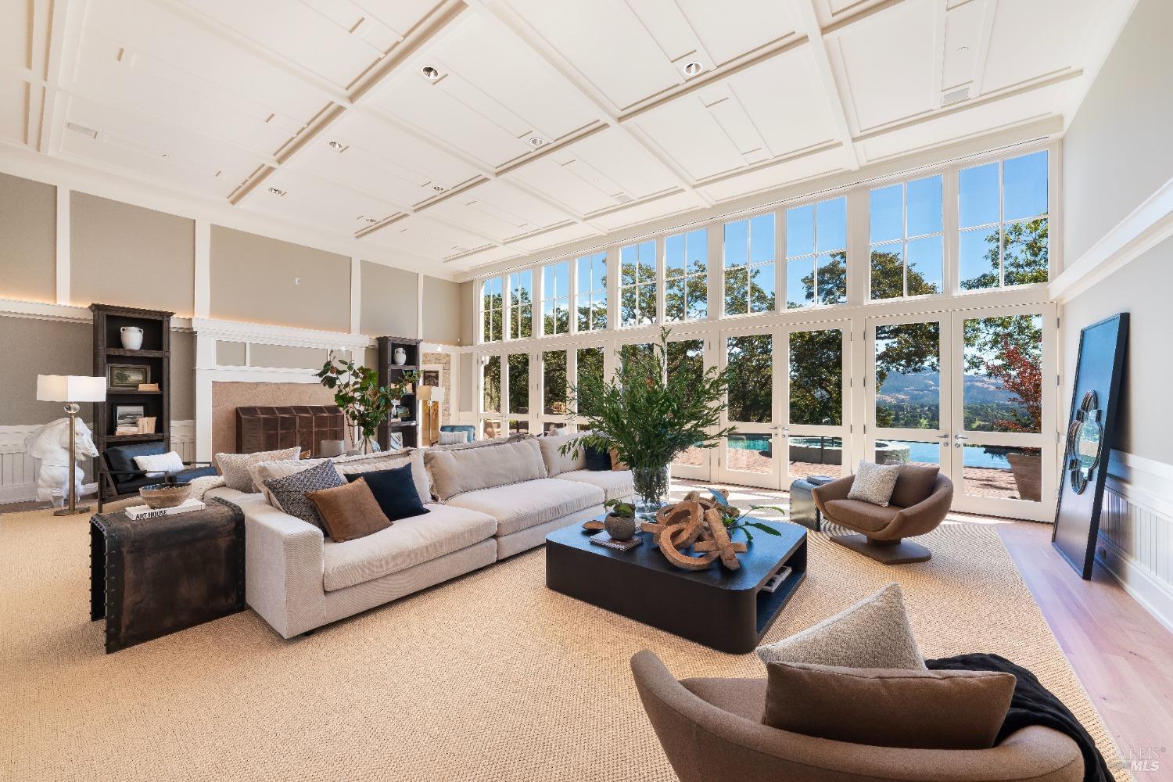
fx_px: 456
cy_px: 391
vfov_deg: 81.2
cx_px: 586
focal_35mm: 14
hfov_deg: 104.3
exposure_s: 1/2
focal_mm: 14
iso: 100
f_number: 13
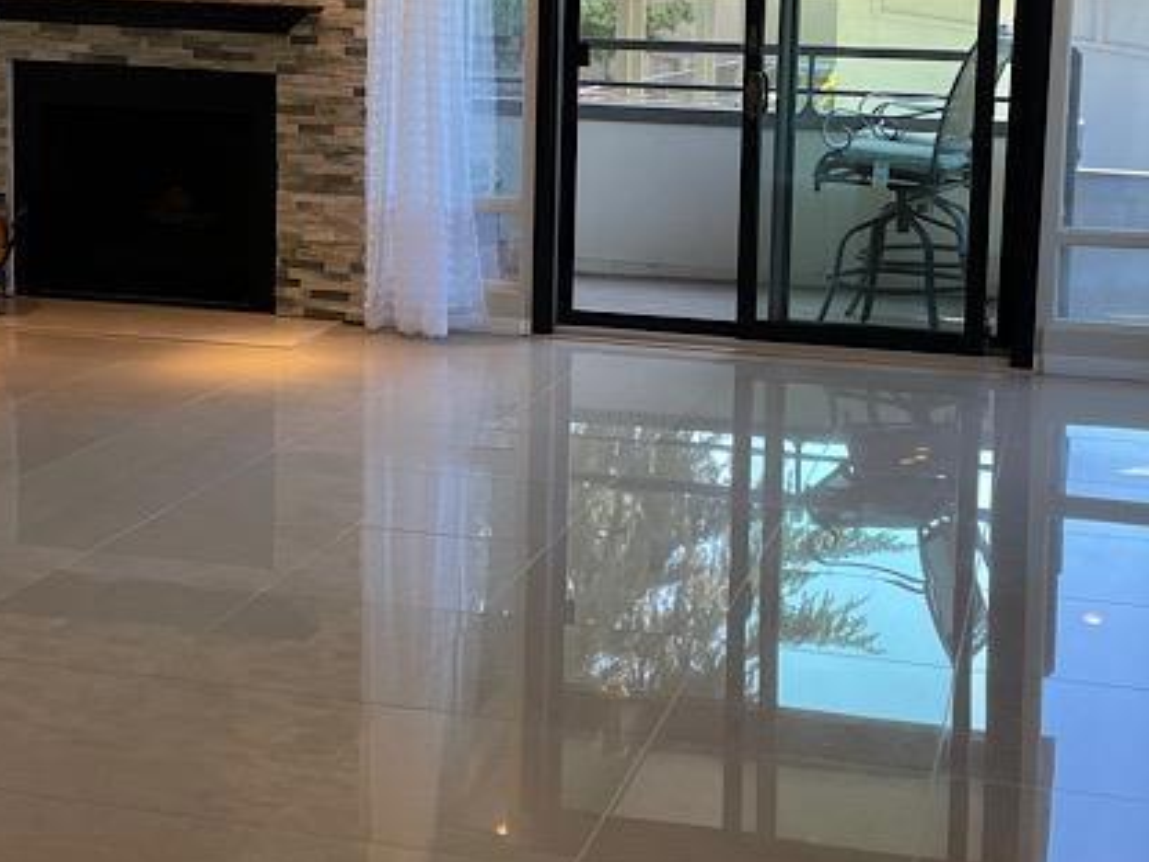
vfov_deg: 35.2
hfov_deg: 46.6
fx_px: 1328
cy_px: 213
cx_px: 668
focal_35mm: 40
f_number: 1.6
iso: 64
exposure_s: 1/120
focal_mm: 4.2
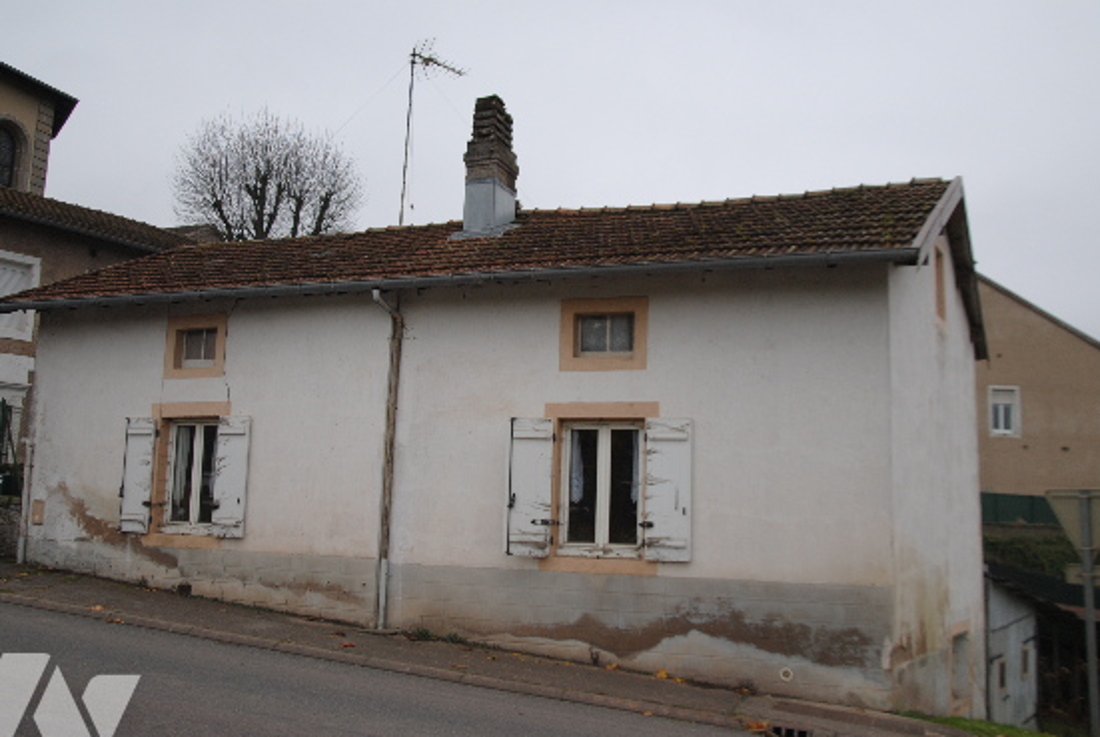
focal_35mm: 37
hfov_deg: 52.3
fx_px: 1119
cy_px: 364
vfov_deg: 36.4
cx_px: 527
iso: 200
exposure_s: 1/250
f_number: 3.8
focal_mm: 21
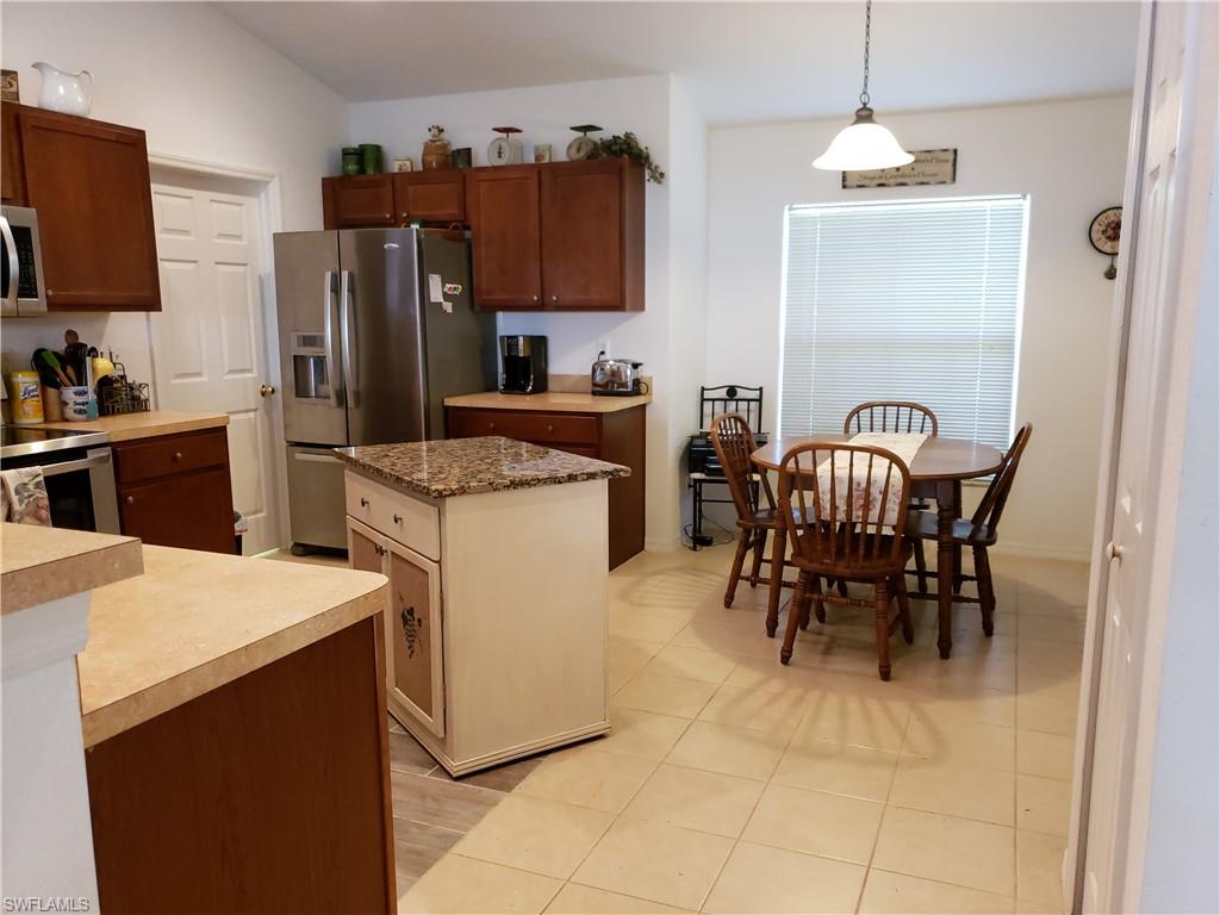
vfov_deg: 53.1
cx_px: 610
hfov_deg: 67.3
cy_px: 458
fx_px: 916
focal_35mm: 26
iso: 320
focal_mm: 4.3
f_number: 1.5
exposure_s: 1/60
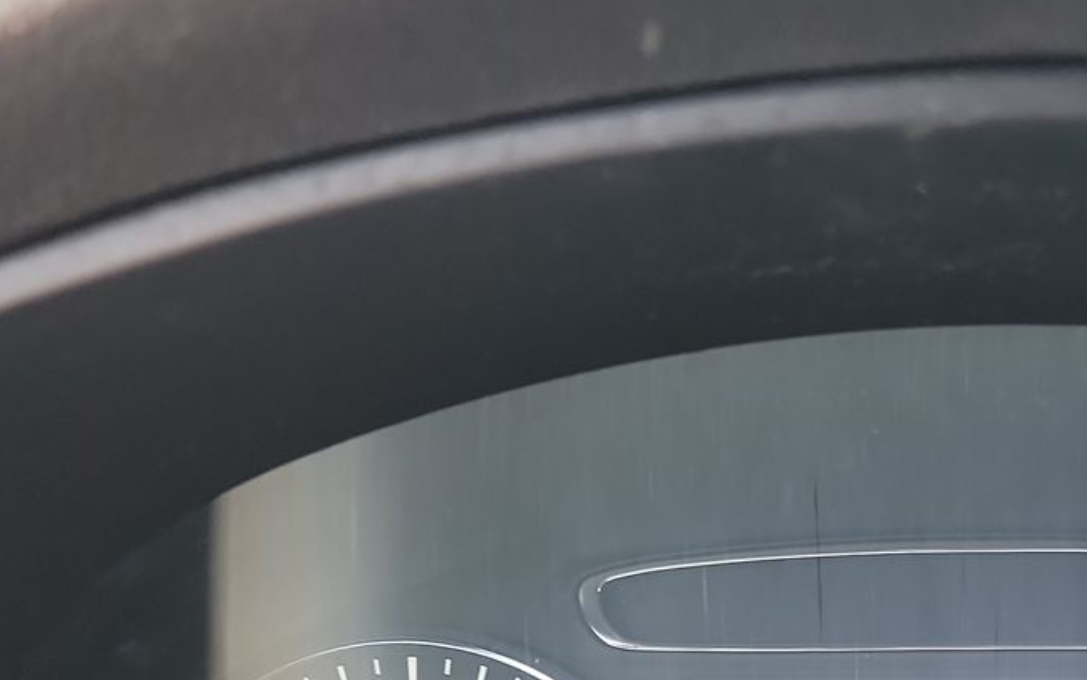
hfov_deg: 32.5
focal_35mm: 60
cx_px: 956
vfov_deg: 19.9
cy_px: 874
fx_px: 1778
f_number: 1.8
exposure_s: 1/59
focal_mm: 6.7
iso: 160
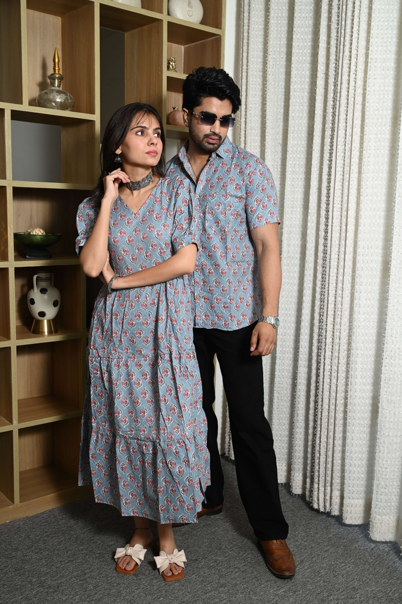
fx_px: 621
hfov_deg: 35.9
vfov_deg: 51.9
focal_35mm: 37
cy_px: 302
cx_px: 201
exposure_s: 1/160
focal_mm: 37
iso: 400
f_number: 5.6
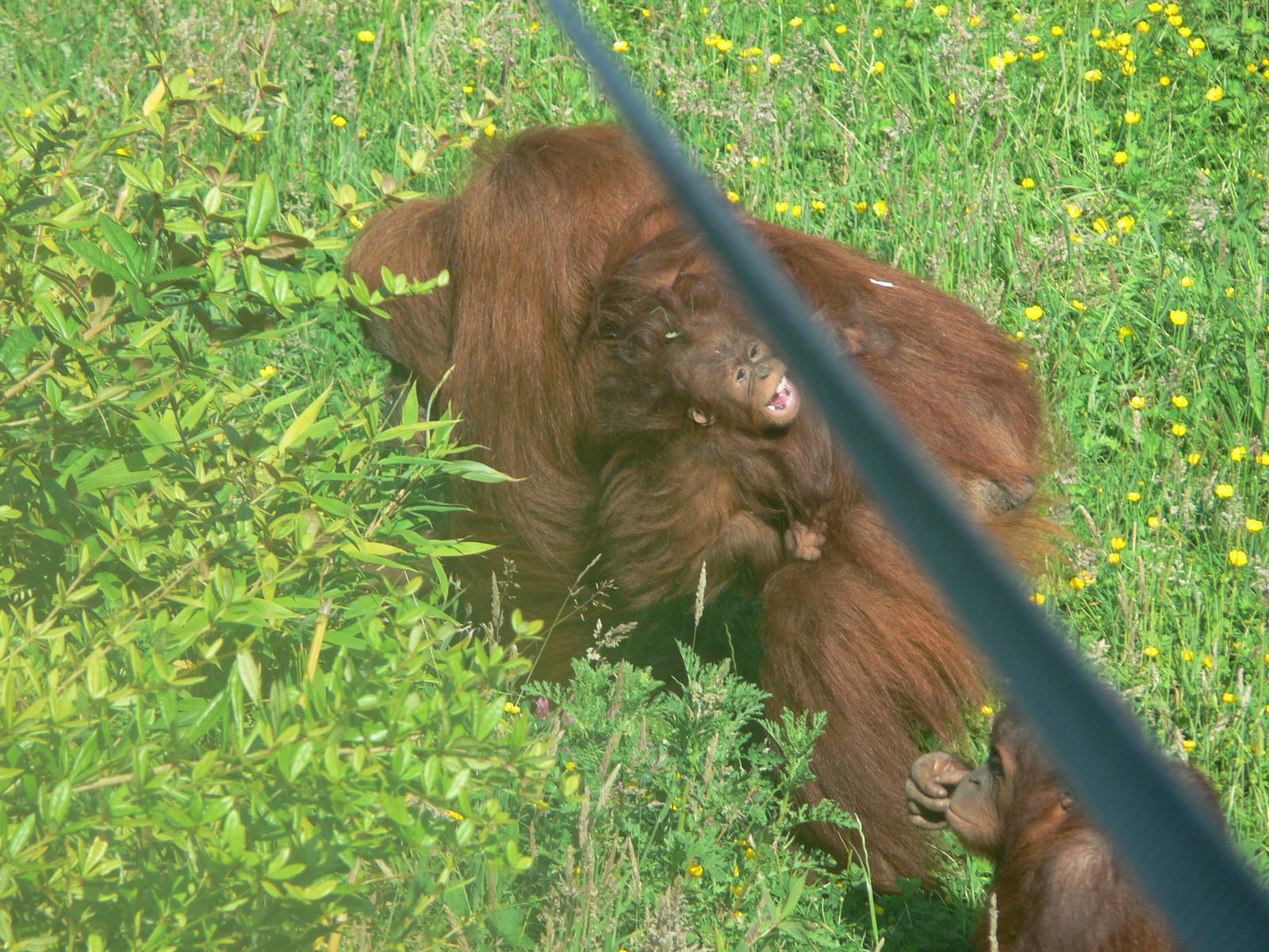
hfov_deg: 4.7
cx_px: 634
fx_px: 15397
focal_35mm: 420
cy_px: 476
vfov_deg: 3.5
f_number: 5.6
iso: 80
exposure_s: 1/125
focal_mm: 88.8
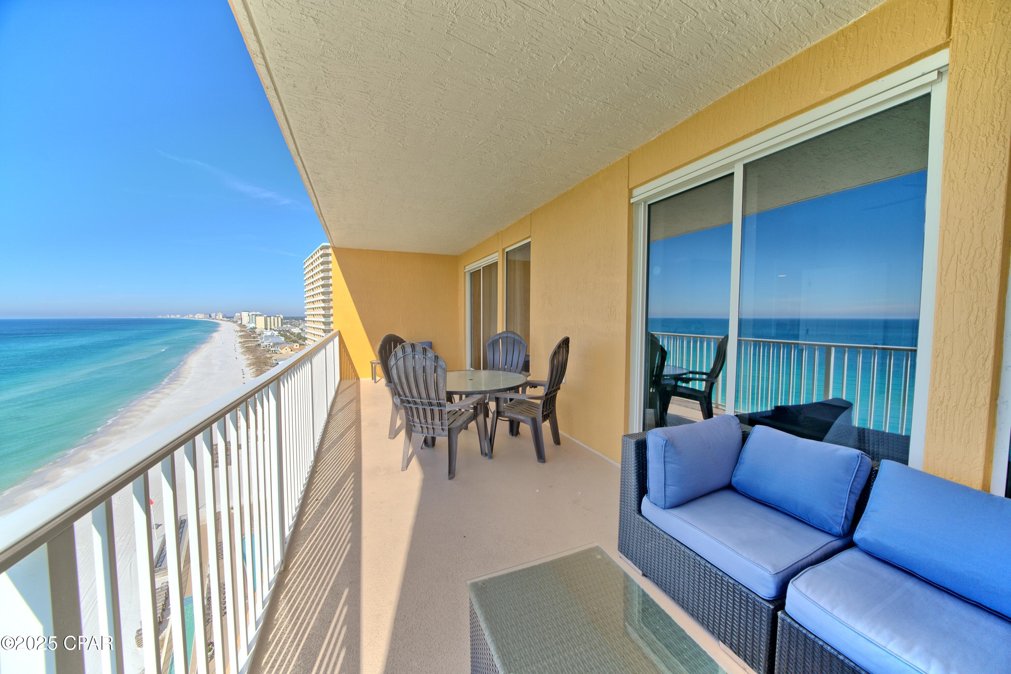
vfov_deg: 90.0
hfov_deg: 112.6
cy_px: 337
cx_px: 506
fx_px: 337
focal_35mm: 12
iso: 100
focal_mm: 12
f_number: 8
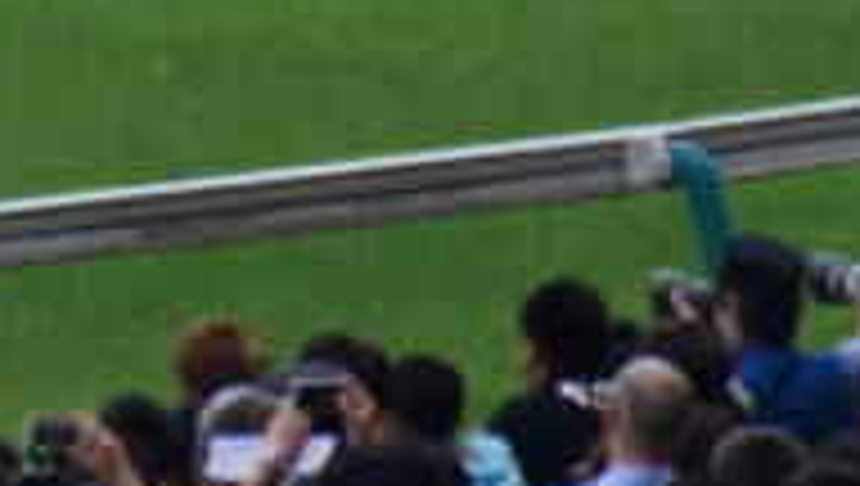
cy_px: -920
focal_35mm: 2041
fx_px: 46601
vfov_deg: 0.6
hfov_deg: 1.1
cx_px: -626
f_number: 5.6
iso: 320
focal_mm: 175
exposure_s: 1/400
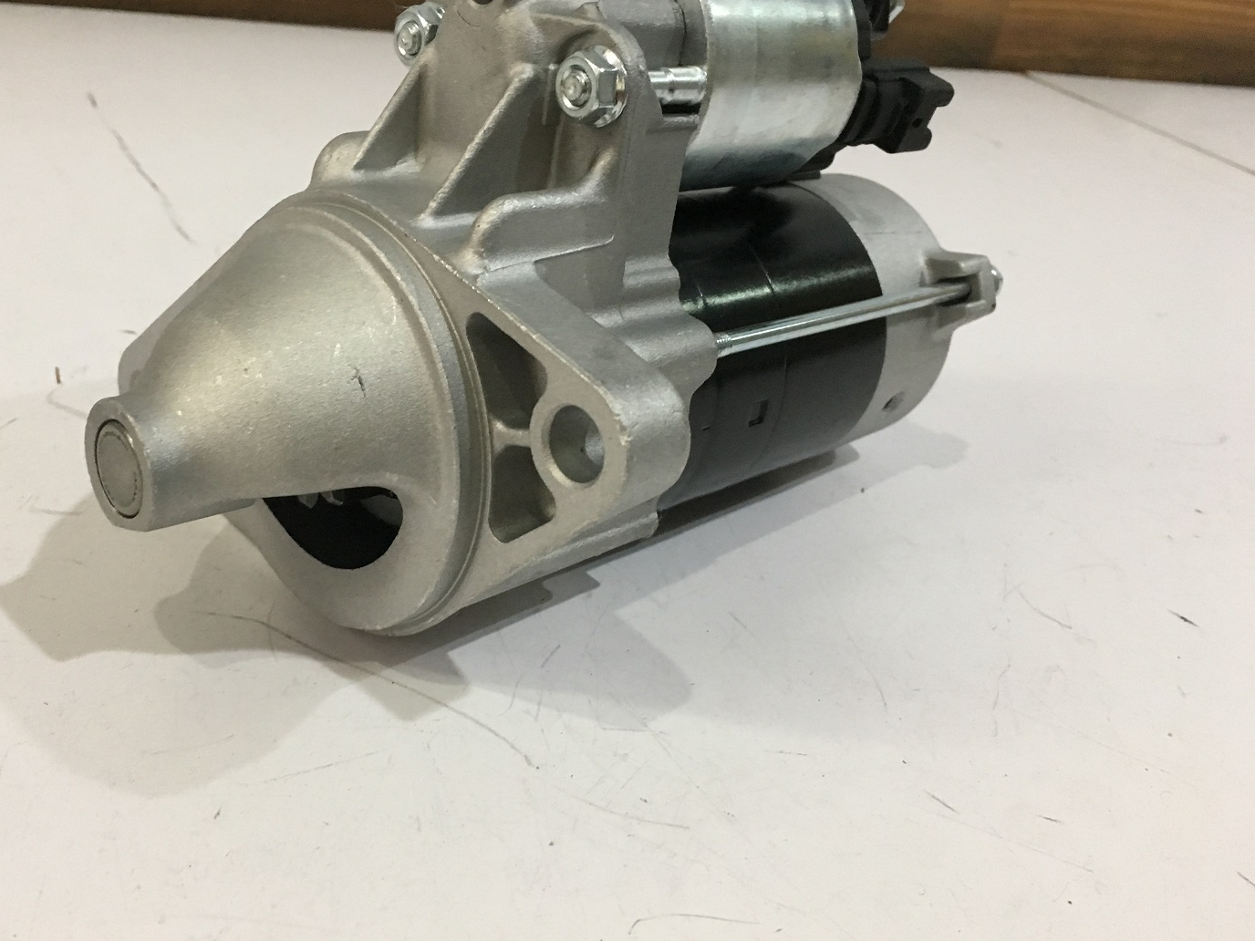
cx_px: 544
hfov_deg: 53.8
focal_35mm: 34
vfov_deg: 41.8
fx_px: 1233
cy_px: 437
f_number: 2.2
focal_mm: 4.15
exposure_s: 1/20
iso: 200
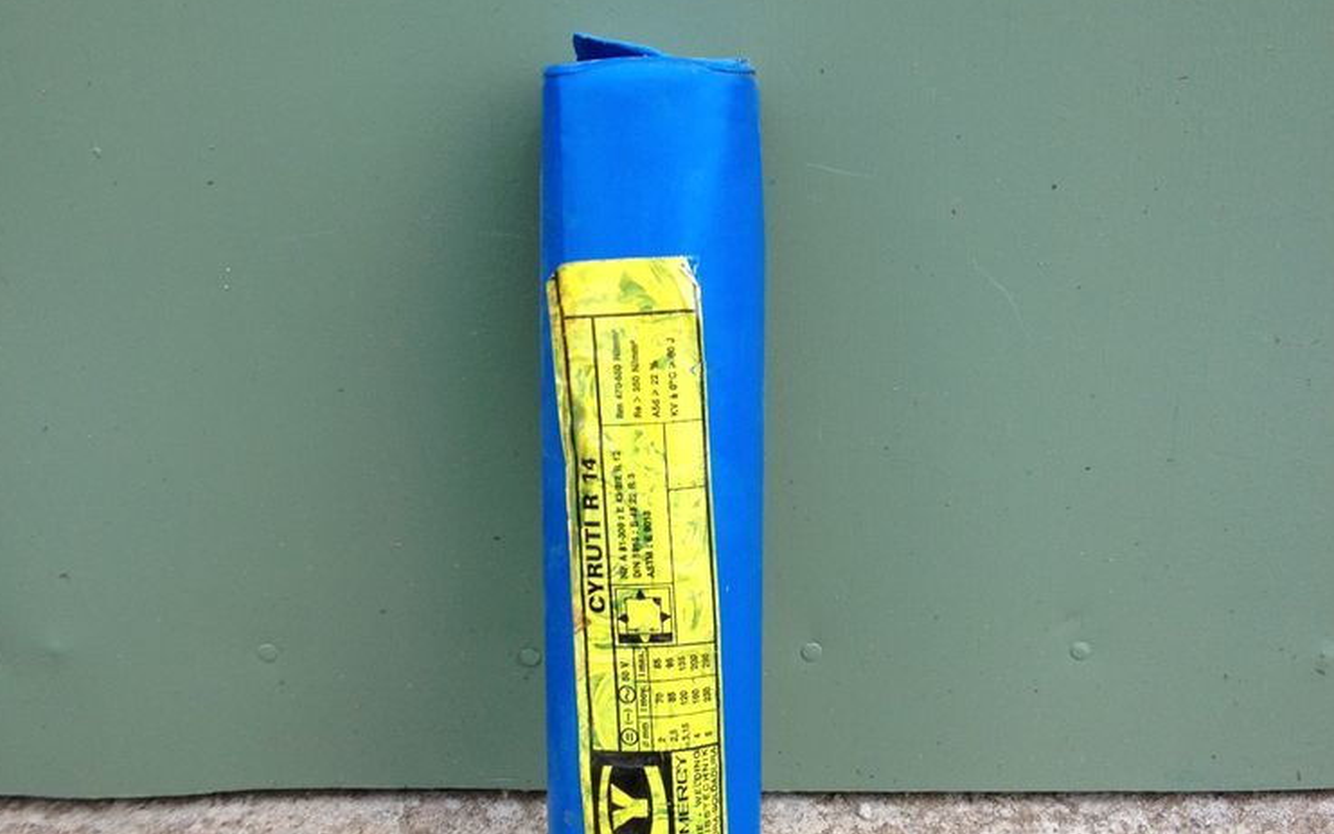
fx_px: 1818
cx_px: 662
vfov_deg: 25.8
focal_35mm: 50
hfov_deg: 40.3
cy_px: 500
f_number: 2.4
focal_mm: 4.28
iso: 50
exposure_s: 1/40
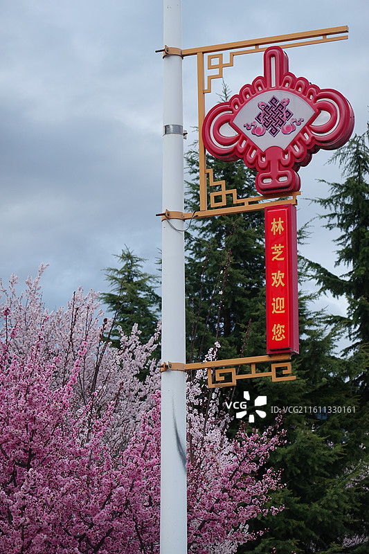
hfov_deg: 11.2
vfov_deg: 16.8
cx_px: 184
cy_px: 277
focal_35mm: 122
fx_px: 1876
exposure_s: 1/125
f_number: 4.5
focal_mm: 44.38
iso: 160
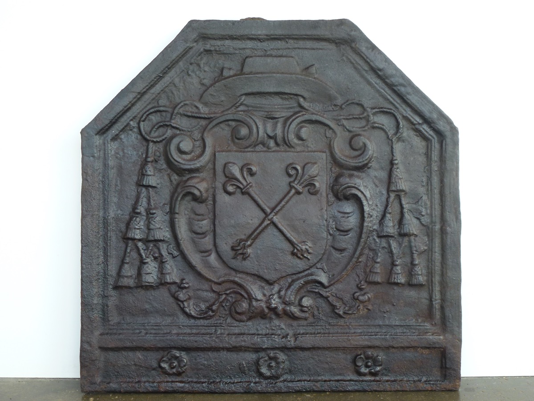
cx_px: 267
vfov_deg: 35.1
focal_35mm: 41
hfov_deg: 45.8
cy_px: 200
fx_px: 632
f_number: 3.9
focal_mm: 7.4
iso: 100
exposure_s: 1/80
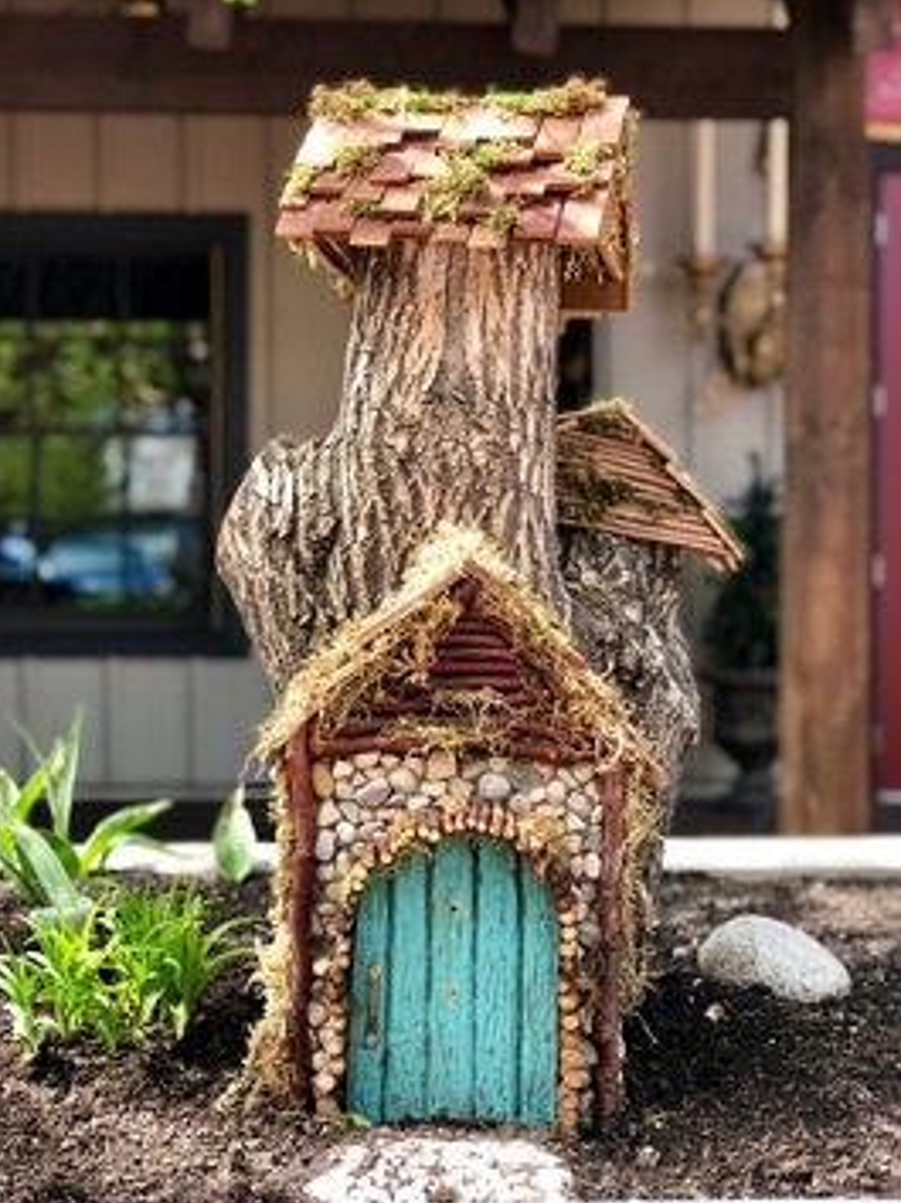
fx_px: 2015
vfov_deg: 33.3
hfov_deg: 25.2
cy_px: 598
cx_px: 449
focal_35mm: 58
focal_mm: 6.6
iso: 32
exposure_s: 1/120
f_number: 2.8
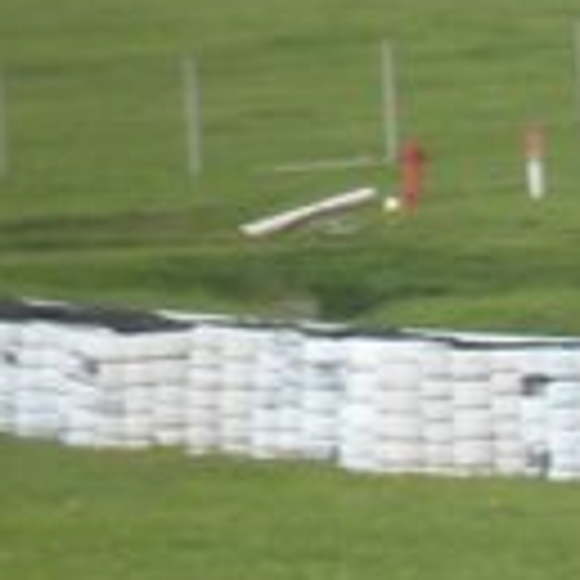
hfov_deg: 1.5
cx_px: 2091
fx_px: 22615
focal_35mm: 1193
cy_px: 1556
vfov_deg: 1.5
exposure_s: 1/99.3
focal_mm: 31.5
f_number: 5.6
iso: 65
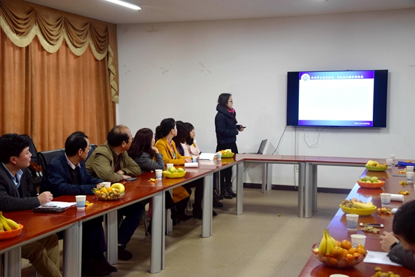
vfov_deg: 26.5
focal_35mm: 51
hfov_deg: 38.9
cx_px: 208
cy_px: 138
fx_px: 588
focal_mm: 34
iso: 400
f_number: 4.2
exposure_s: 1/50
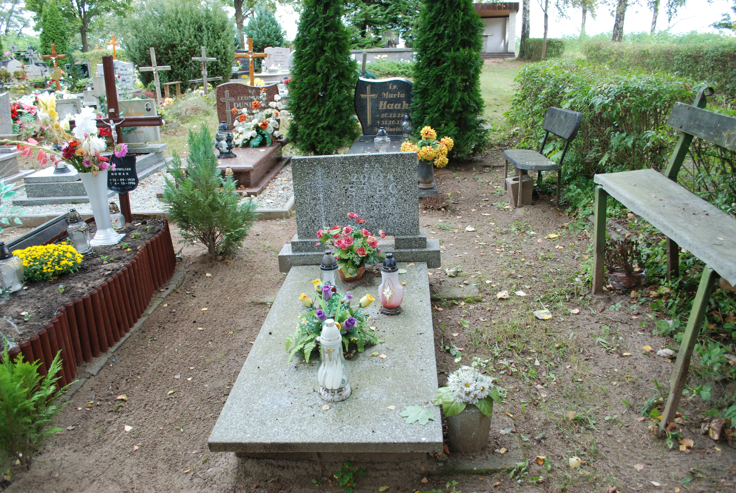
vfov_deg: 48.0
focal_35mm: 27
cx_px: 368
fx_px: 553
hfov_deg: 67.3
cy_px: 246
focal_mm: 18
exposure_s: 1/80
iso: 200
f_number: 4.5
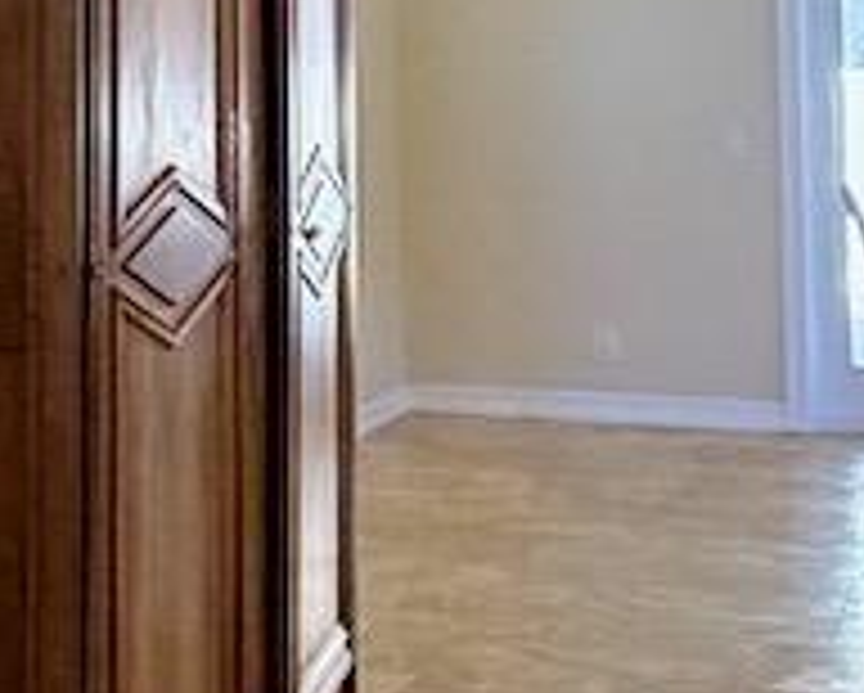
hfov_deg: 19.9
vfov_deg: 16.5
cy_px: -40
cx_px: -126
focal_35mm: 91
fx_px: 2329
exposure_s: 1/120
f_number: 2.2
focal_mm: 2.22
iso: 250
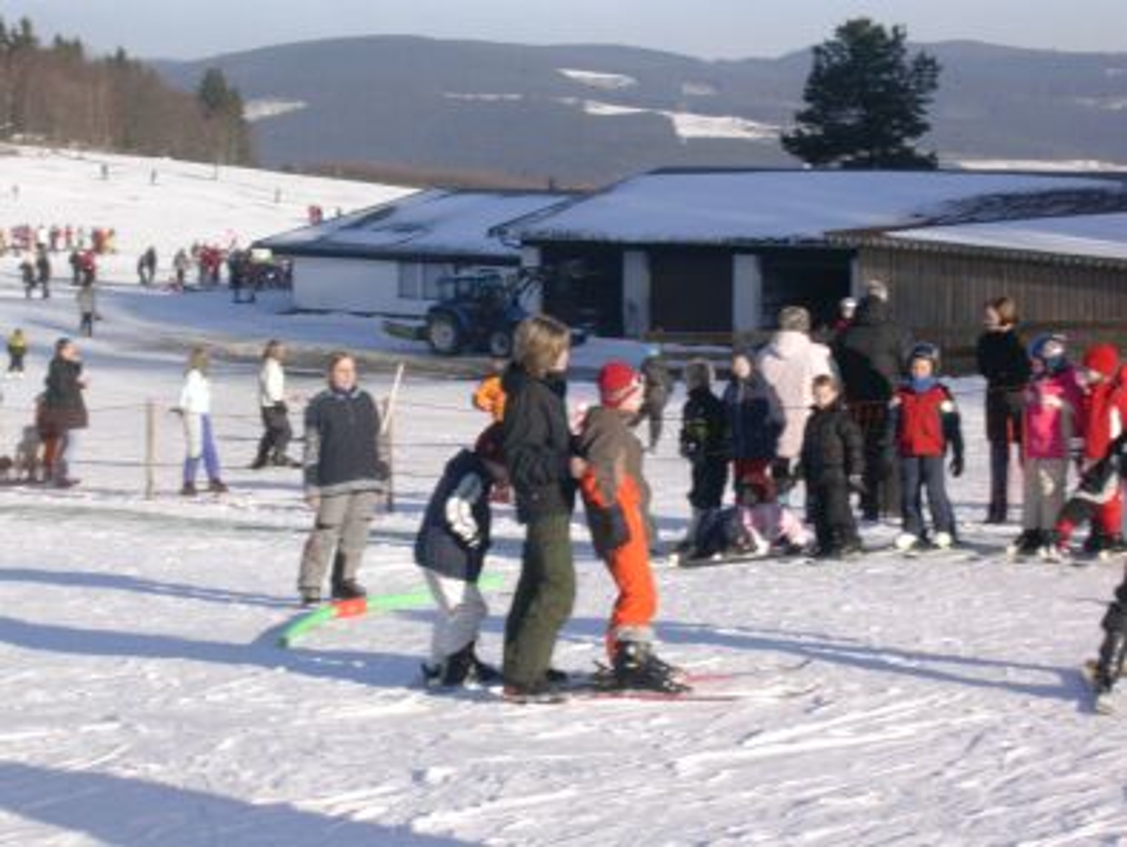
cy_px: 424
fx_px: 2834
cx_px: 564
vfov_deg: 17.0
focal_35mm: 87
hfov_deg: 22.5
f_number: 8.2
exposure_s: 1/161
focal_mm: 13.1
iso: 70
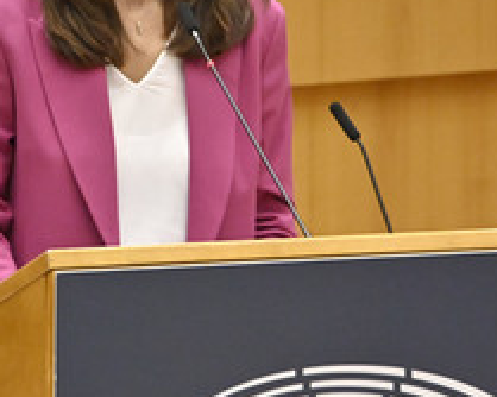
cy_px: 93
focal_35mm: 1214
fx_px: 17849
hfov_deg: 1.6
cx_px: 174
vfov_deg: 1.3
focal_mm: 600
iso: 5000
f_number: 6.3
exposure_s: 1/640
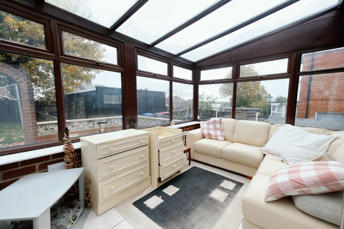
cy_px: 114
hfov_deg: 100.4
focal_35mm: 15
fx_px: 143
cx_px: 172
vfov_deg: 77.3
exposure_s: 1/100
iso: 200
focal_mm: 10
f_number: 4
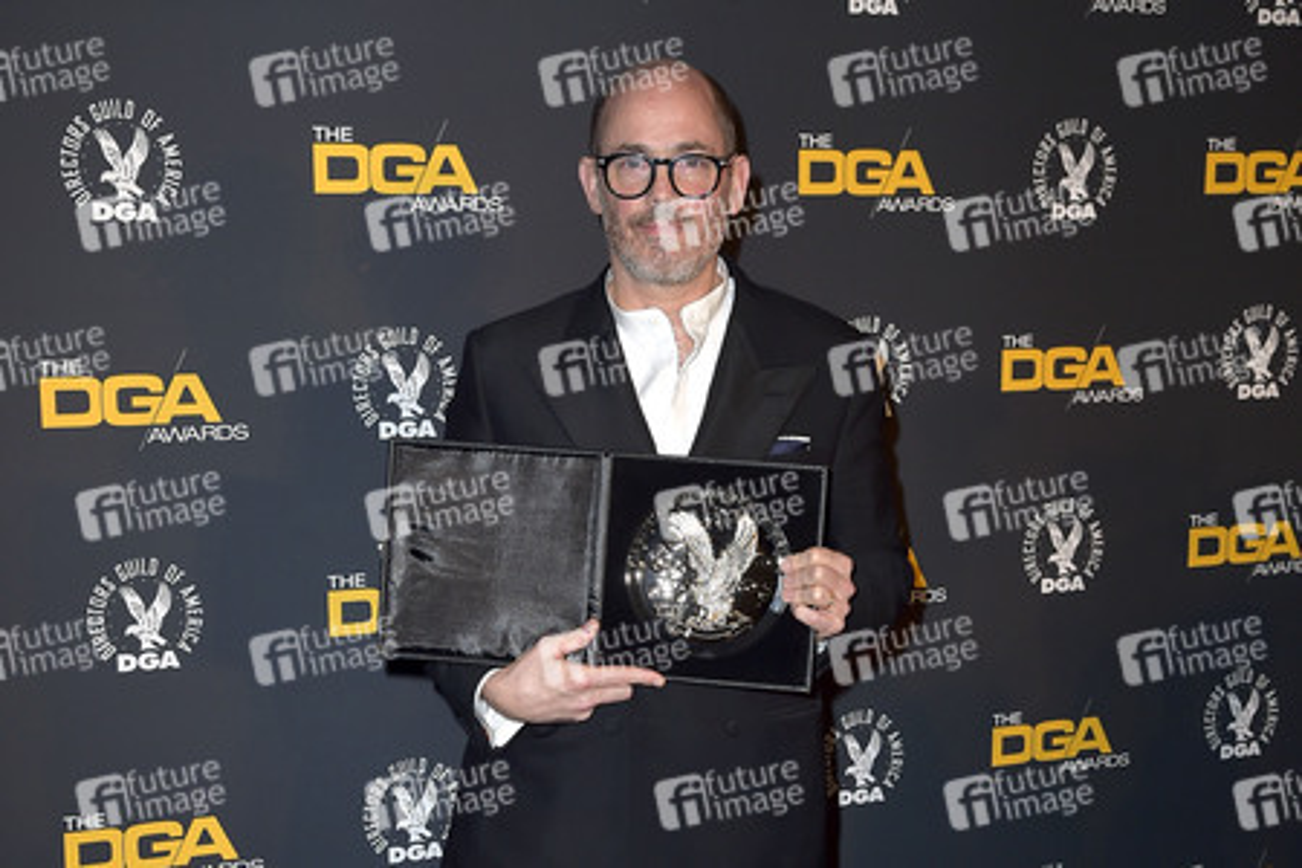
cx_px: 651
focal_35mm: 44
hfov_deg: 44.5
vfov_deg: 30.5
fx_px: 1591
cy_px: 434
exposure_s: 1/250
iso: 500
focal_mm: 44
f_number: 6.3
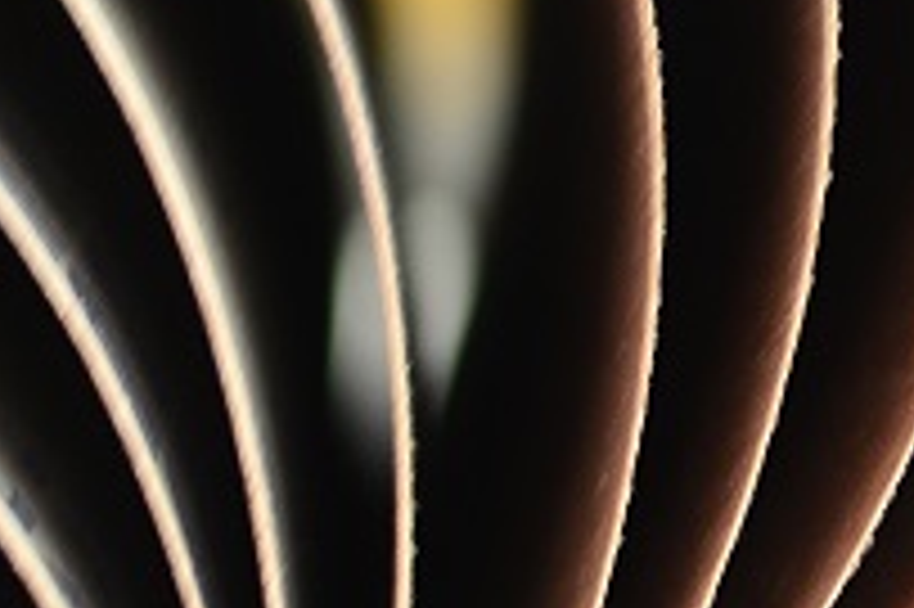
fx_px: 6454
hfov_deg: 8.1
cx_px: 743
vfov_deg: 5.4
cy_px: 106
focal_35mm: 254
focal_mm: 35
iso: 400
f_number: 2.8
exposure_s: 1/30
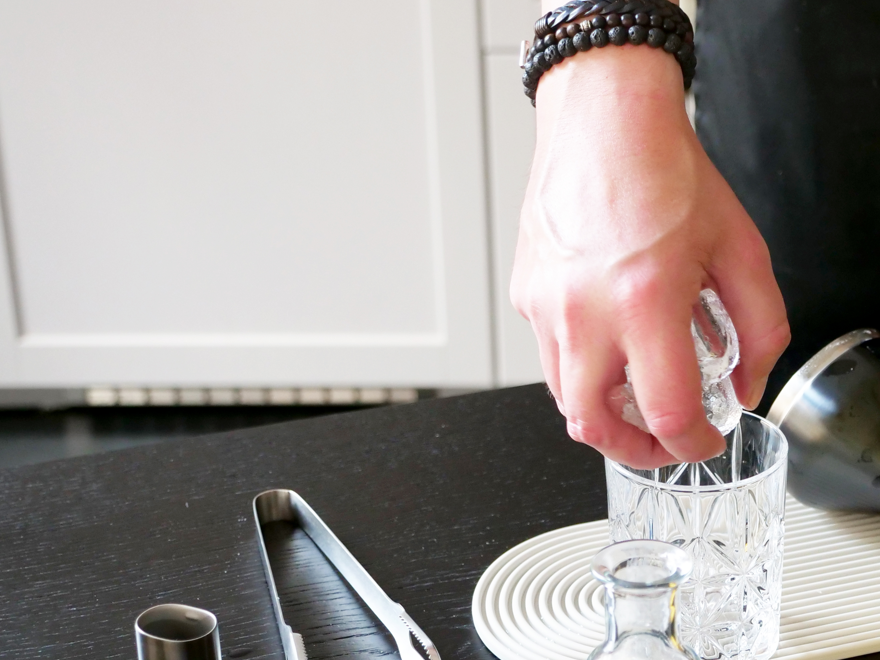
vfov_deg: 14.5
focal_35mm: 102
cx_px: 712
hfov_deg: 19.1
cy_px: 422
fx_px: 2593
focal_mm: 26
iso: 1250
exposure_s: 1/60
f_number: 2.8
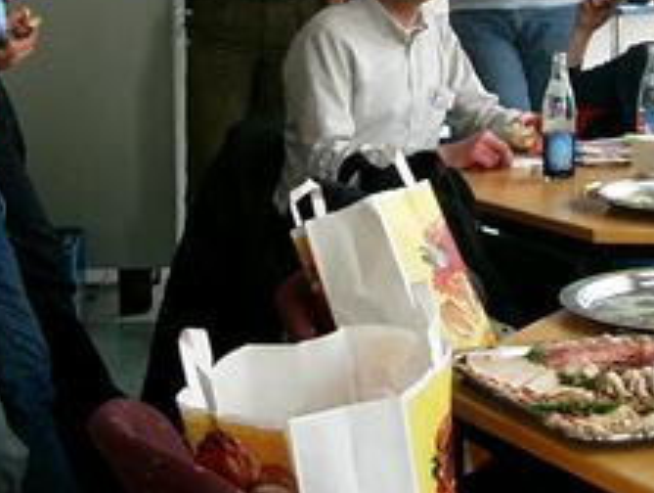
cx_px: 428
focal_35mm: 106
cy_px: 3
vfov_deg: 13.8
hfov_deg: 18.5
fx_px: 2006
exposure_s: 1/160
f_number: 2.6
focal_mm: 7.6
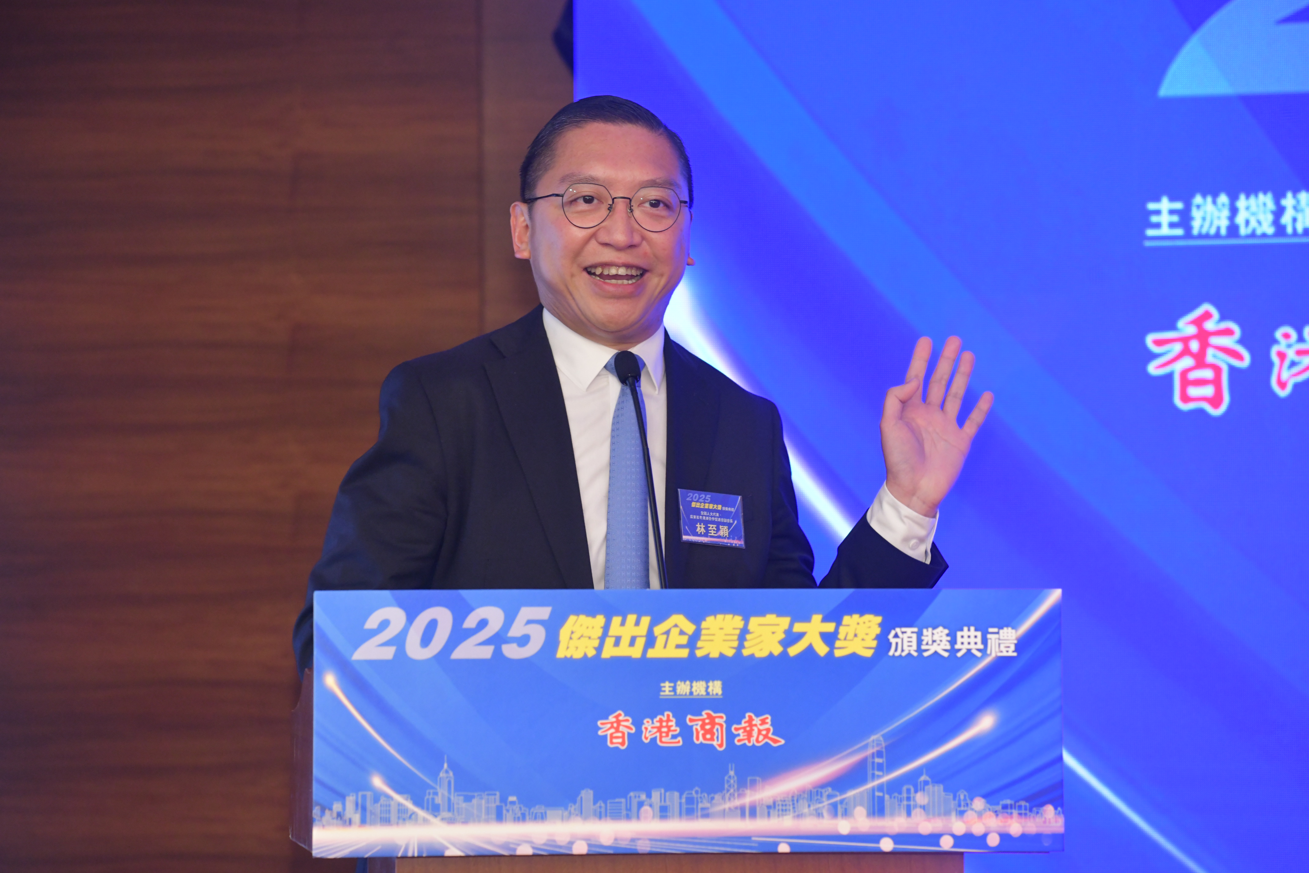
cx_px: 654
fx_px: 5454
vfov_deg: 9.1
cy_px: 436
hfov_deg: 13.7
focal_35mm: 150
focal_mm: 150
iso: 3200
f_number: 5
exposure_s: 1/250
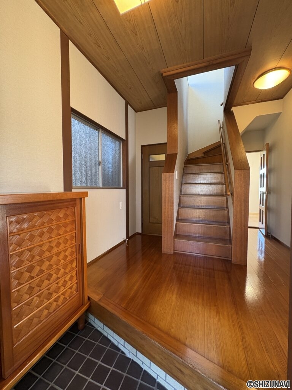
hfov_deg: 85.7
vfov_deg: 102.1
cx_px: 146
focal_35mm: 14
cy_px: 195
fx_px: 157
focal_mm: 2.22
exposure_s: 1/60
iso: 250
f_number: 2.2
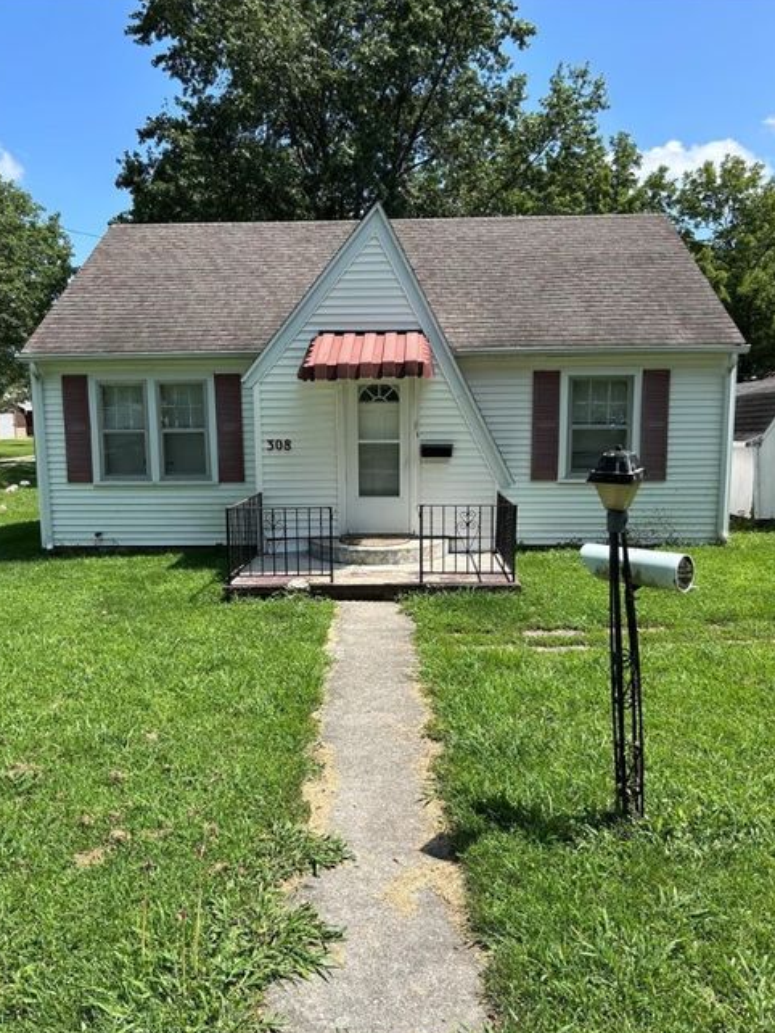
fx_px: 805
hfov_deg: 51.4
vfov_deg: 65.3
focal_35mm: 27
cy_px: 529
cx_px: 383
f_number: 1.5
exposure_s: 1/2695
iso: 50
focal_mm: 5.7
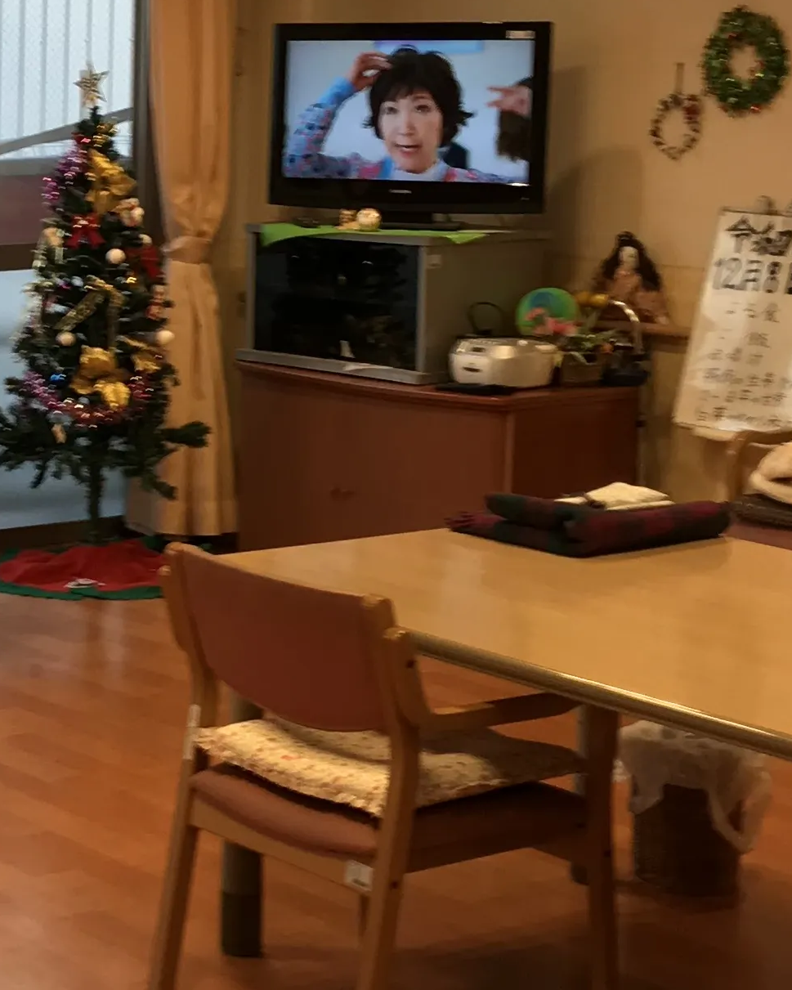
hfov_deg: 15.9
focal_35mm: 91
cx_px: -292
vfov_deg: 21.0
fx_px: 2666
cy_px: 369
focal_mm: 3.99
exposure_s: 1/50
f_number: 1.8
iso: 25
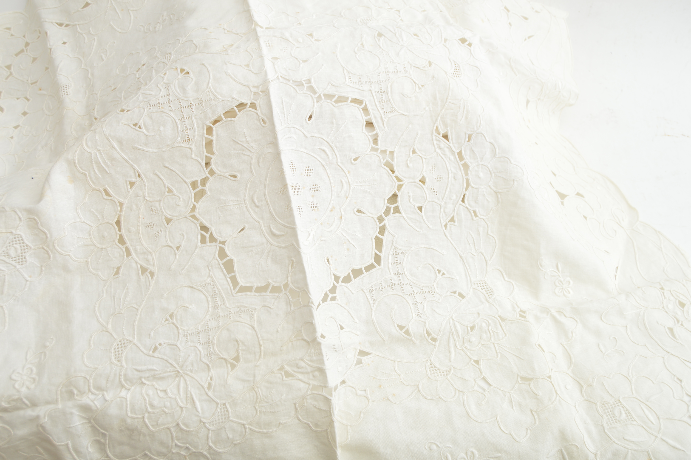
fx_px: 748
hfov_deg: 49.6
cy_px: 230
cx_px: 346
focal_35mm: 39
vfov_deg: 34.1
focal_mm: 26
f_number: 5
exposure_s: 1/160
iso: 200
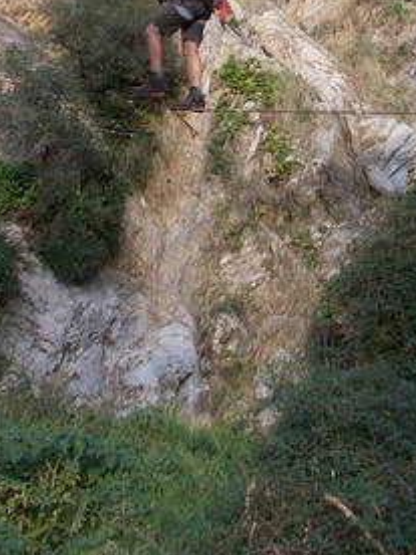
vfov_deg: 31.9
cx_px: 306
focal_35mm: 56
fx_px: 897
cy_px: 10
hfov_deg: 25.8
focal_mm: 4.6
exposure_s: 1/200
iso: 80
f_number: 3.2
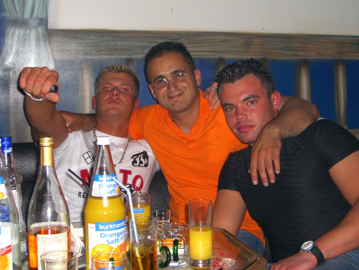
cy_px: 135
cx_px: 180
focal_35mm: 57
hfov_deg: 33.8
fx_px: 591
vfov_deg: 25.7
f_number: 3.6
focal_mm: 11.8
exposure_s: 1/60
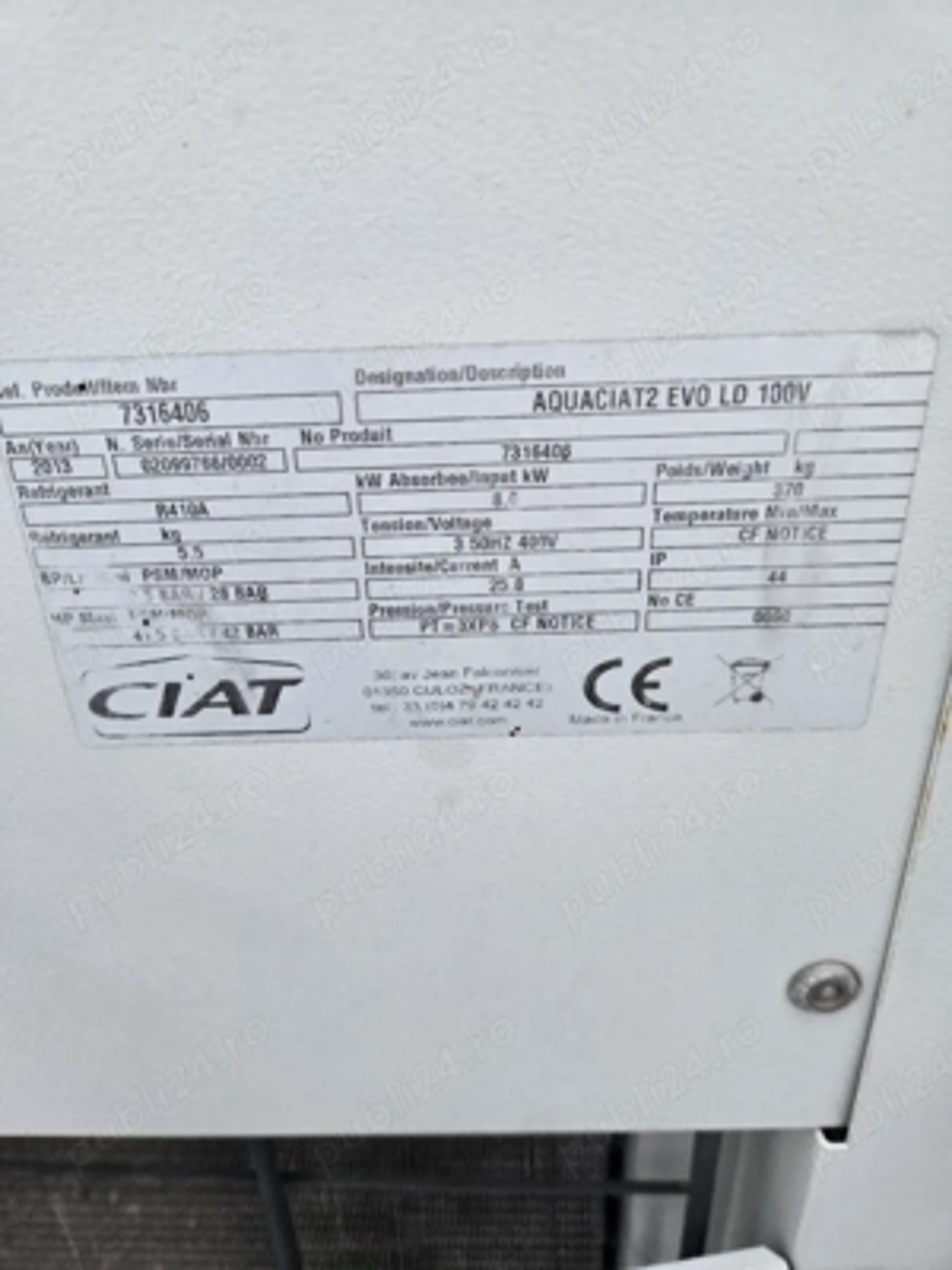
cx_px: 476
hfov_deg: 58.9
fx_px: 843
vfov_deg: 73.9
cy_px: 635
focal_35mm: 23
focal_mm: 5.4
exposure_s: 1/1111
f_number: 1.8
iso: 80
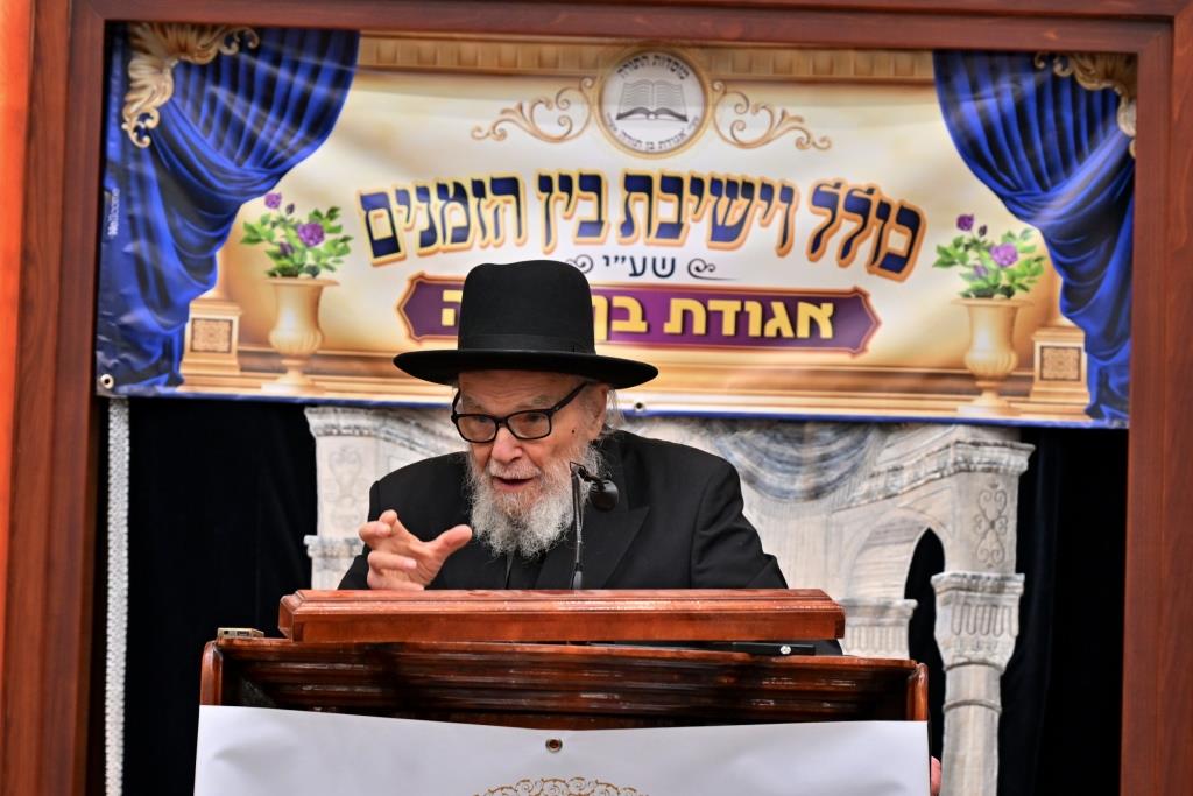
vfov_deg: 7.6
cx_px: 596
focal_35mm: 180
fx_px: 5965
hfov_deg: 11.4
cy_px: 398
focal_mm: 120
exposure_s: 1/160
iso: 640
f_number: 4
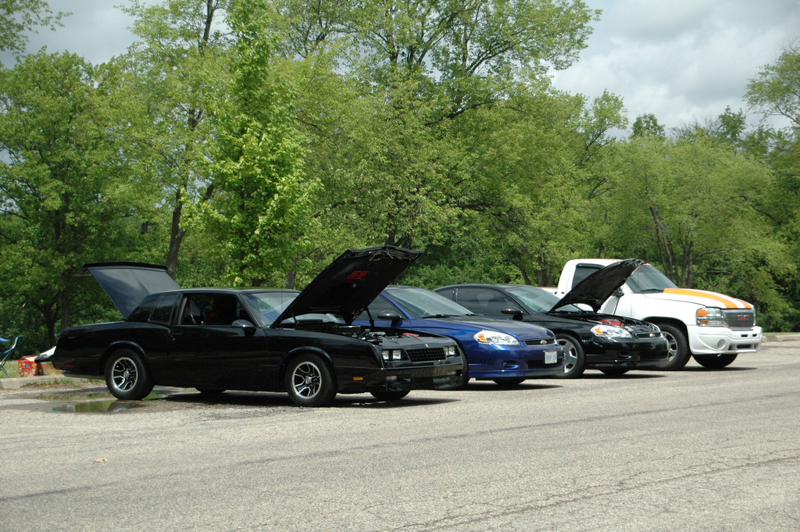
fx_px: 1832
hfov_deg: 24.6
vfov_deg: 16.5
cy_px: 266
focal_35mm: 82
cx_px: 400
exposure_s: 1/3200
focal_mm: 55
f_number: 4.8
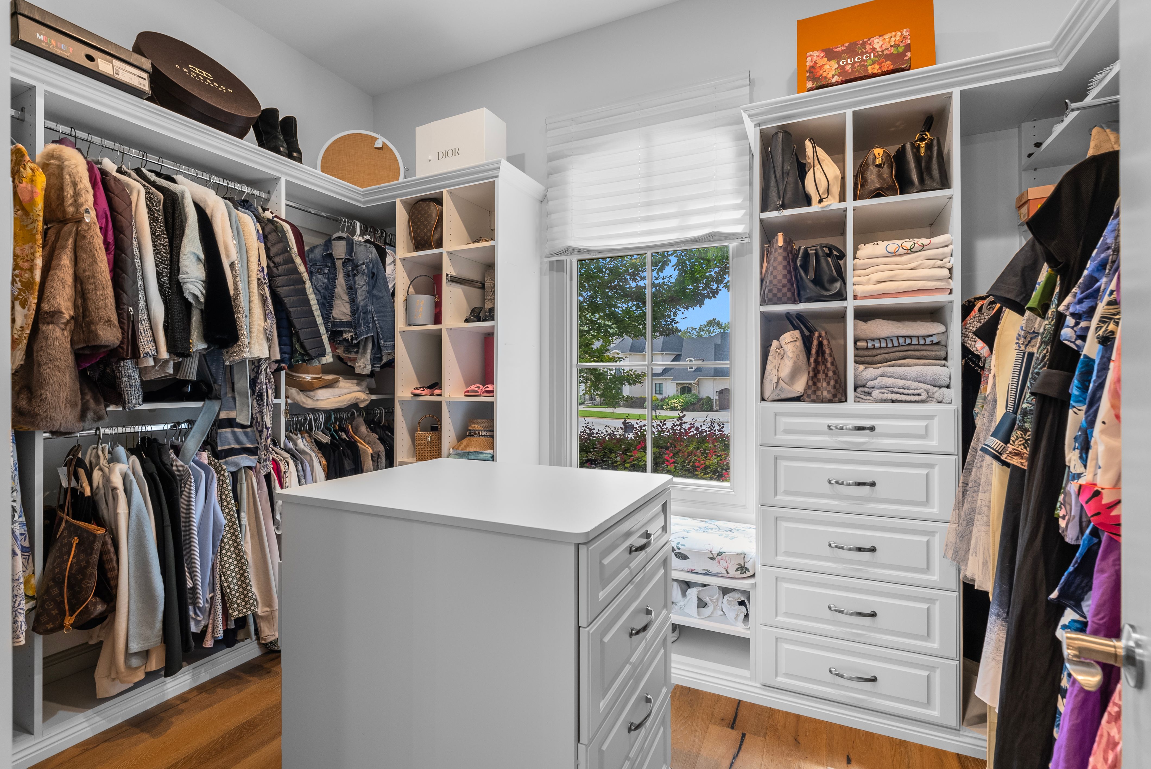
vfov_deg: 73.8
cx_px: 576
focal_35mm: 16
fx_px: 512
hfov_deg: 96.7
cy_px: 384
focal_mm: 16
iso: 200
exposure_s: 1/5
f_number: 8
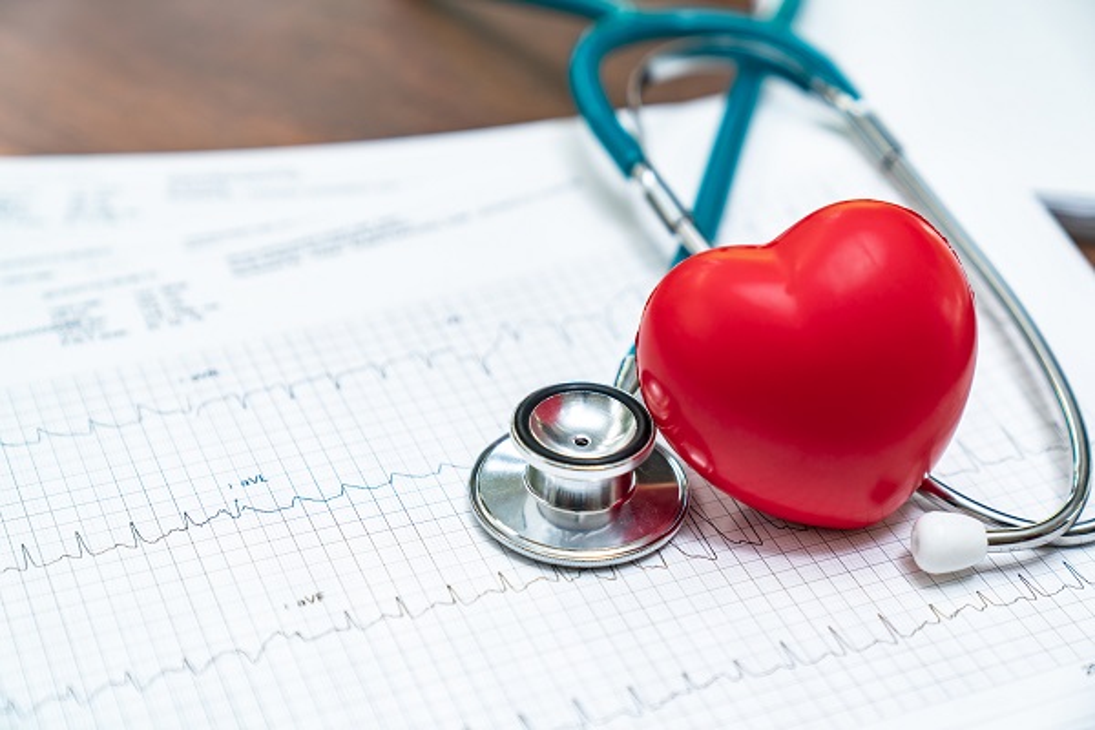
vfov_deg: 19.5
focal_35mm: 70
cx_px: 548
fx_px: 2129
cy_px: 365
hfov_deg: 28.8
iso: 80
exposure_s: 1/100
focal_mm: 70
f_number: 3.5
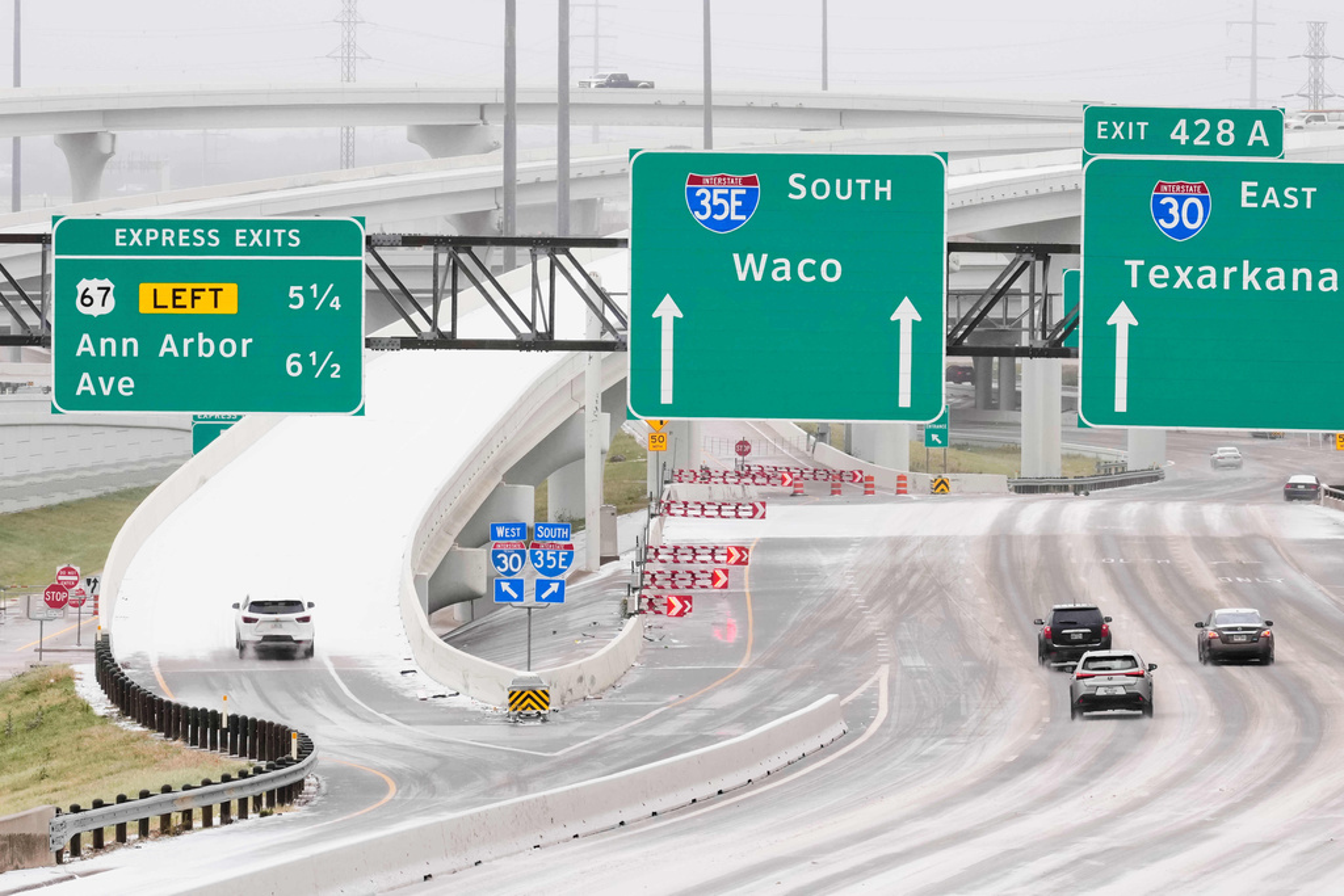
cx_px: 672
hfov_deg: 8.3
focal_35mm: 247
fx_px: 9222
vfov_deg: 5.6
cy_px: 448
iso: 640
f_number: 10
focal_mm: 165
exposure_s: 1/200
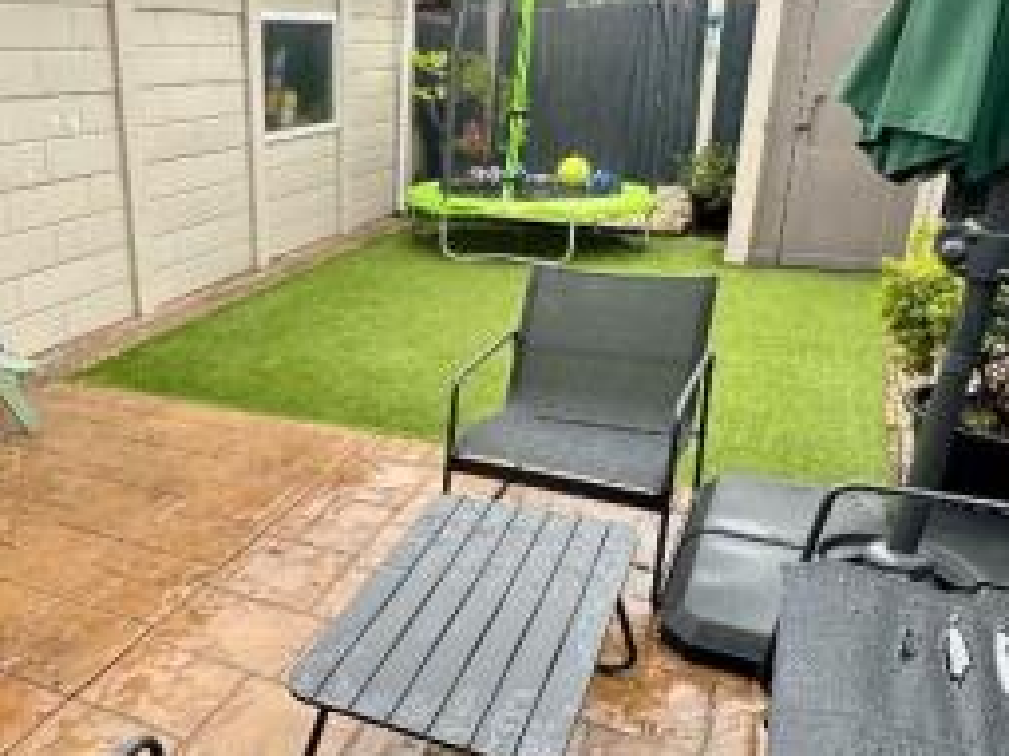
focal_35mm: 32
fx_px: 932
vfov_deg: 44.1
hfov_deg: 54.4
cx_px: 263
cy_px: 402
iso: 100
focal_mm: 2.22
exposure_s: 1/99
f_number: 2.2
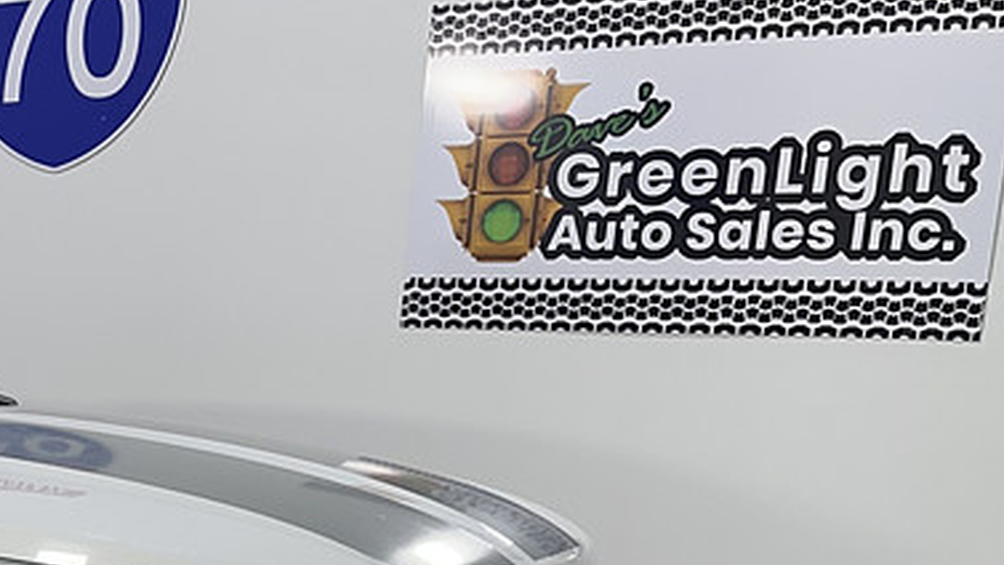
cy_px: 816
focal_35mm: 74
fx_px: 1970
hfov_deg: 24.7
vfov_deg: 15.2
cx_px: -314
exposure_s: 1/120
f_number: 1.6
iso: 80
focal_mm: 5.1
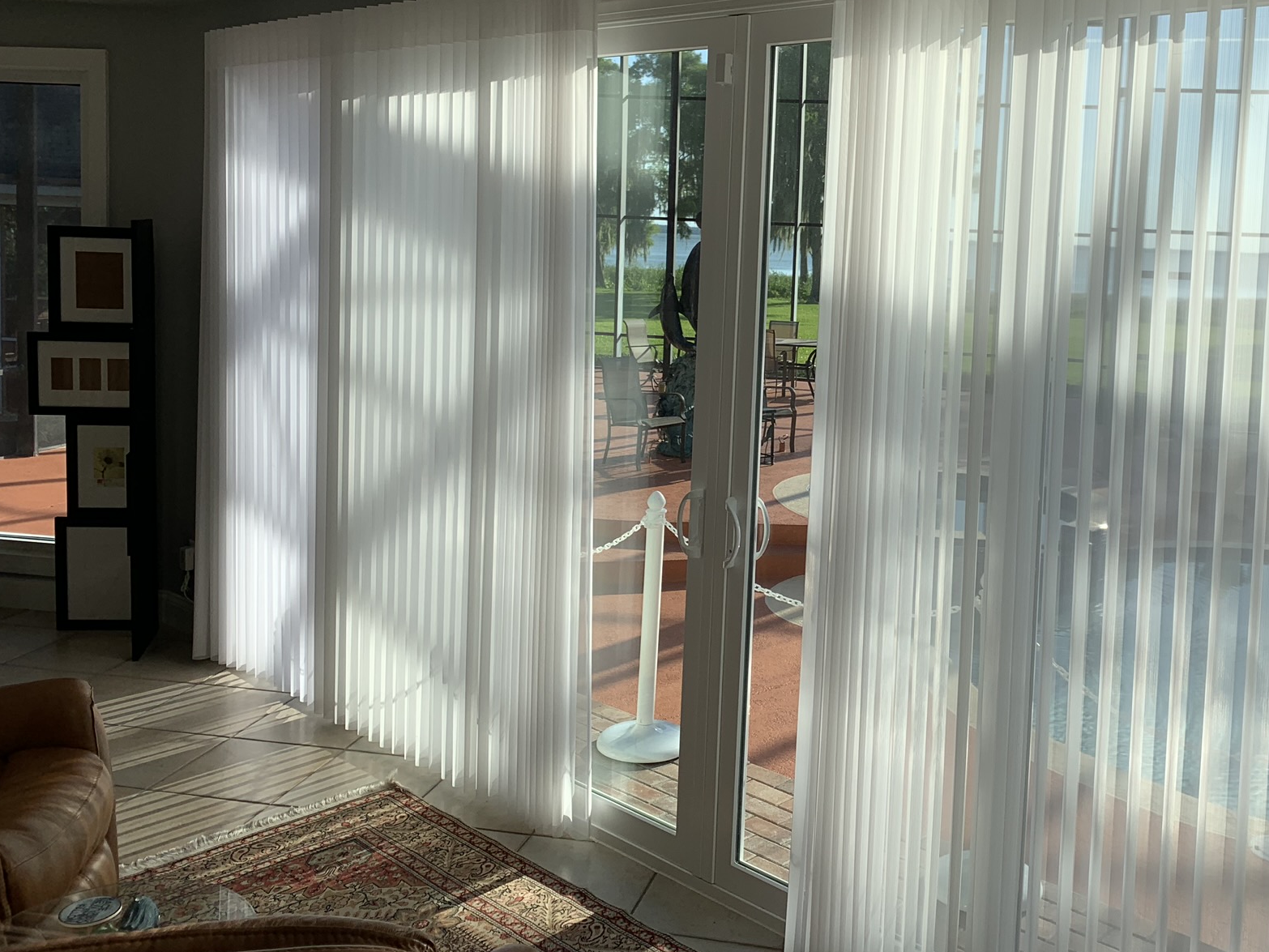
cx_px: 822
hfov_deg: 53.1
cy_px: 348
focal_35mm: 34
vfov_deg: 41.5
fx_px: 1247
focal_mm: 4.25
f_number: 1.8
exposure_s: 1/696
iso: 25
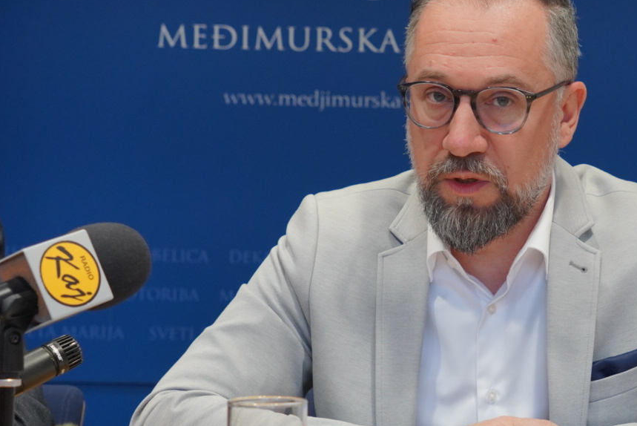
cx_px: 480
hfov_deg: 20.8
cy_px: 265
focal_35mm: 97
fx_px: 1725
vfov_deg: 14.1
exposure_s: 1/160
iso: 1000
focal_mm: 34.5
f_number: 3.5
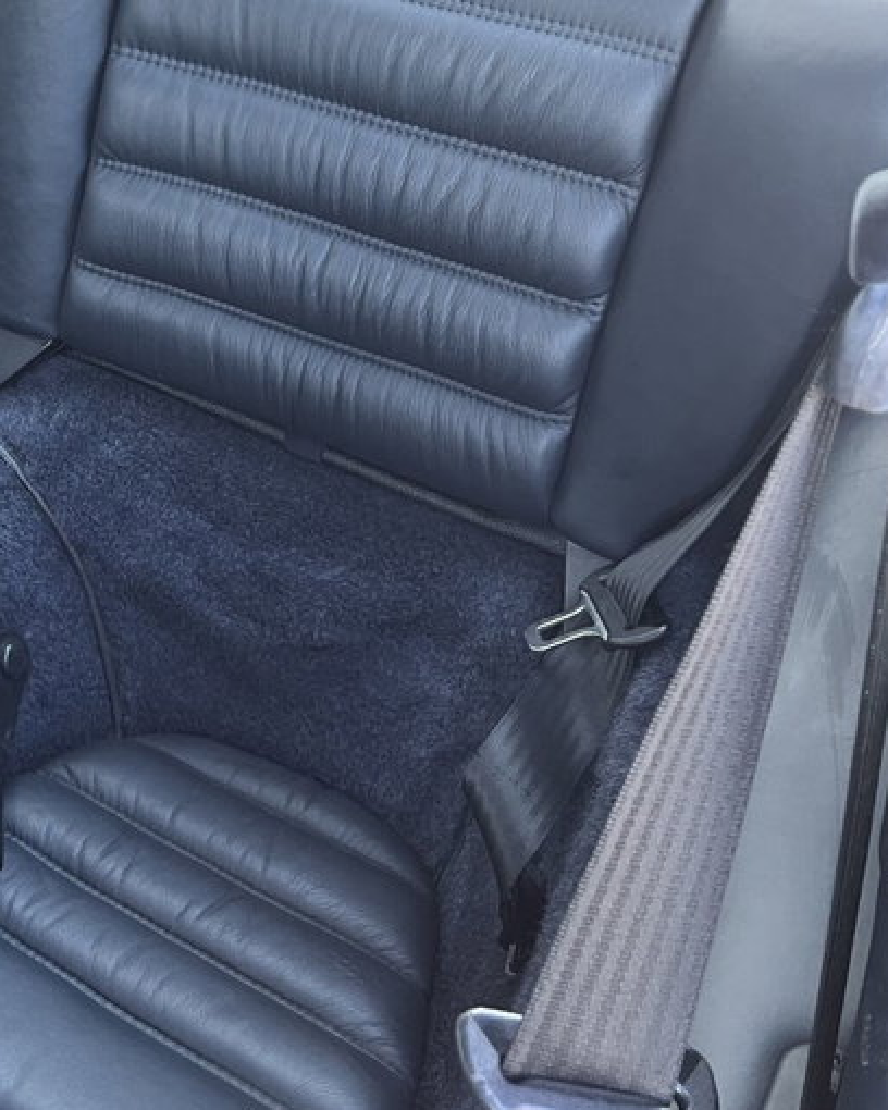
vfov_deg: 36.2
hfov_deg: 27.4
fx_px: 1675
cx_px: -72
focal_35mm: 51
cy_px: 348
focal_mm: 5.1
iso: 125
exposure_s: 1/73
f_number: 1.6
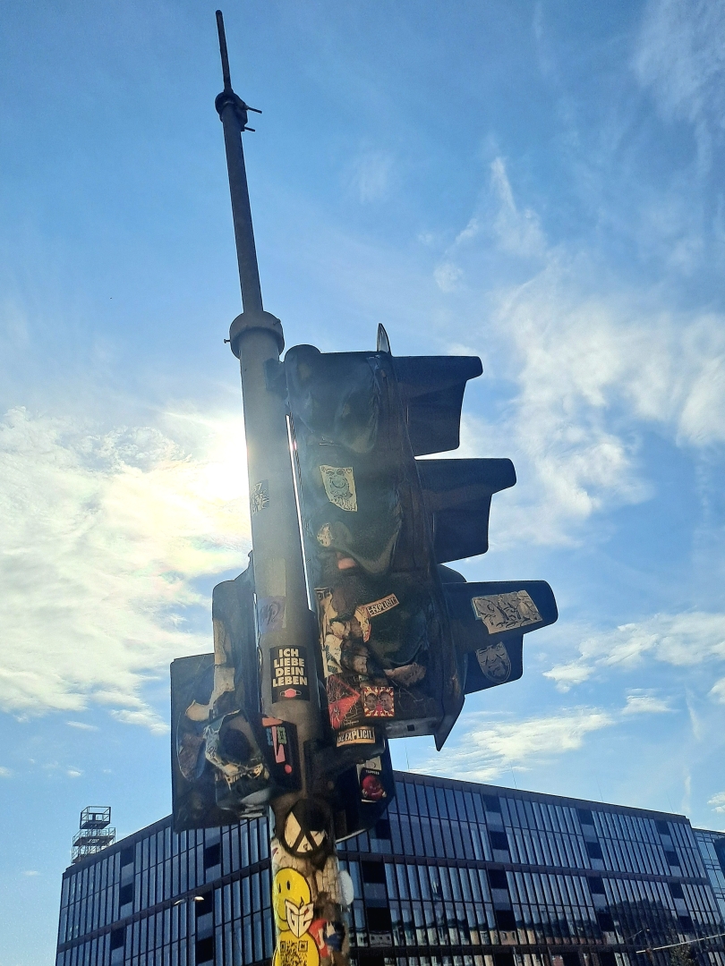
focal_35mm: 25
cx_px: 362
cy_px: 483
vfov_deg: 69.4
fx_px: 698
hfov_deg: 54.9
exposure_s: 1/10000
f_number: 1.8
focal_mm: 4.65
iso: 32
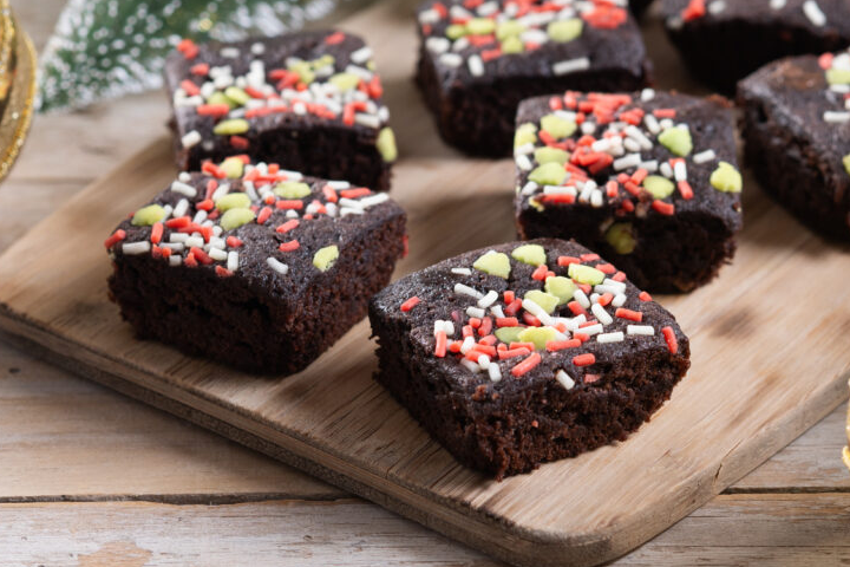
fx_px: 3022
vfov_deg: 10.7
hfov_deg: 16.0
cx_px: 512
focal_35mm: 128
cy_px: 190
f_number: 5.6
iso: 100
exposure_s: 1/200
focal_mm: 60
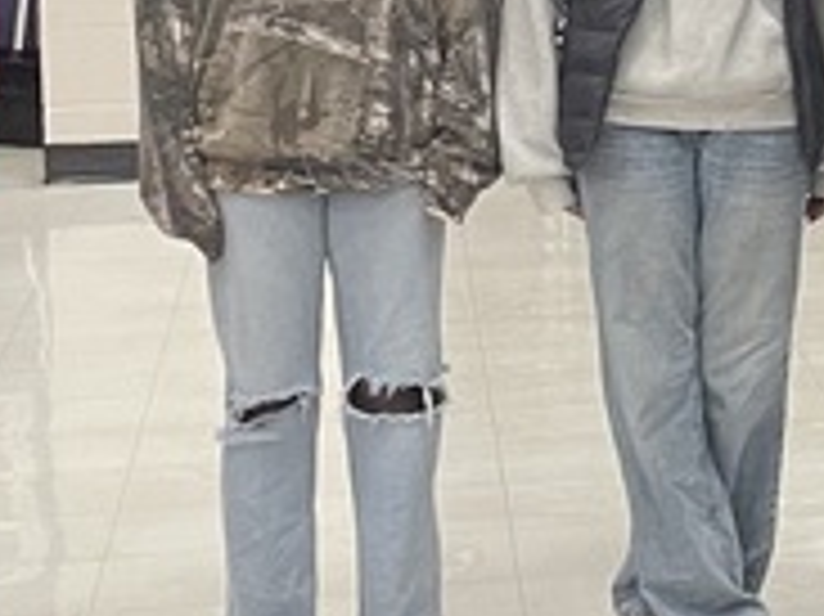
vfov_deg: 10.4
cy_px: 22
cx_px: 1400
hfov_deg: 12.8
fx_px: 3378
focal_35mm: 142
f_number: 1.6
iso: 100
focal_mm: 4.2
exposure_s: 1/60
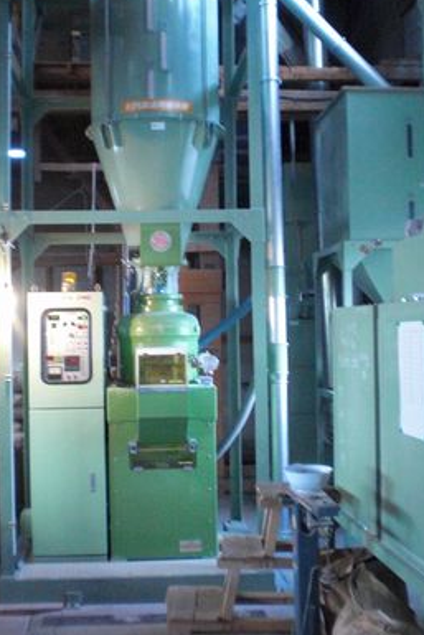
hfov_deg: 29.2
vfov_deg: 42.6
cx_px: 180
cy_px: 266
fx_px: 812
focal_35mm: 46
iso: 800
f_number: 3.1
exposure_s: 1/30
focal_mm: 6.3
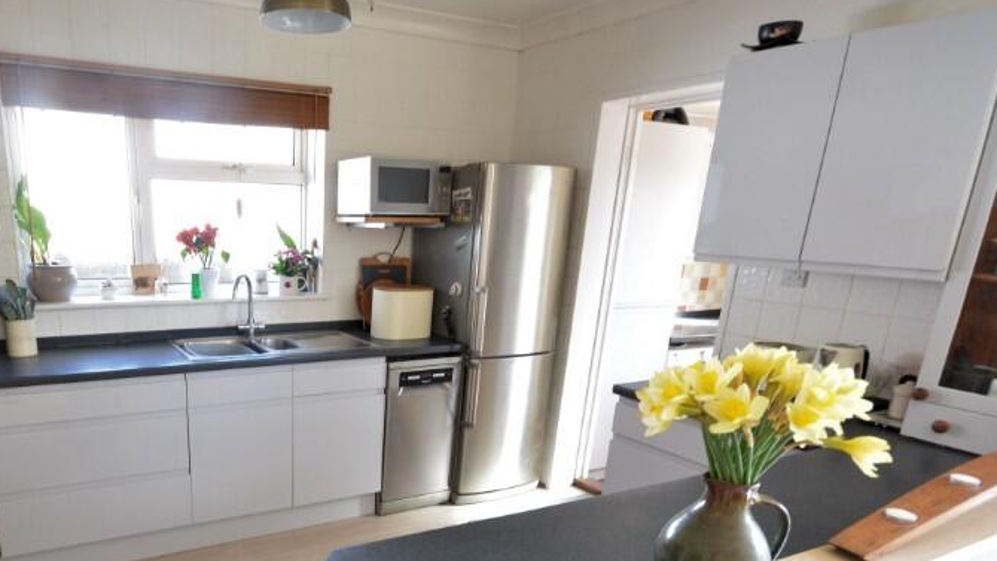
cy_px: 429
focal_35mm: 24
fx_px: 635
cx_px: 339
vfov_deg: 45.8
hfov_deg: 74.2
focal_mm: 10
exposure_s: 1/13
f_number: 8
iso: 400
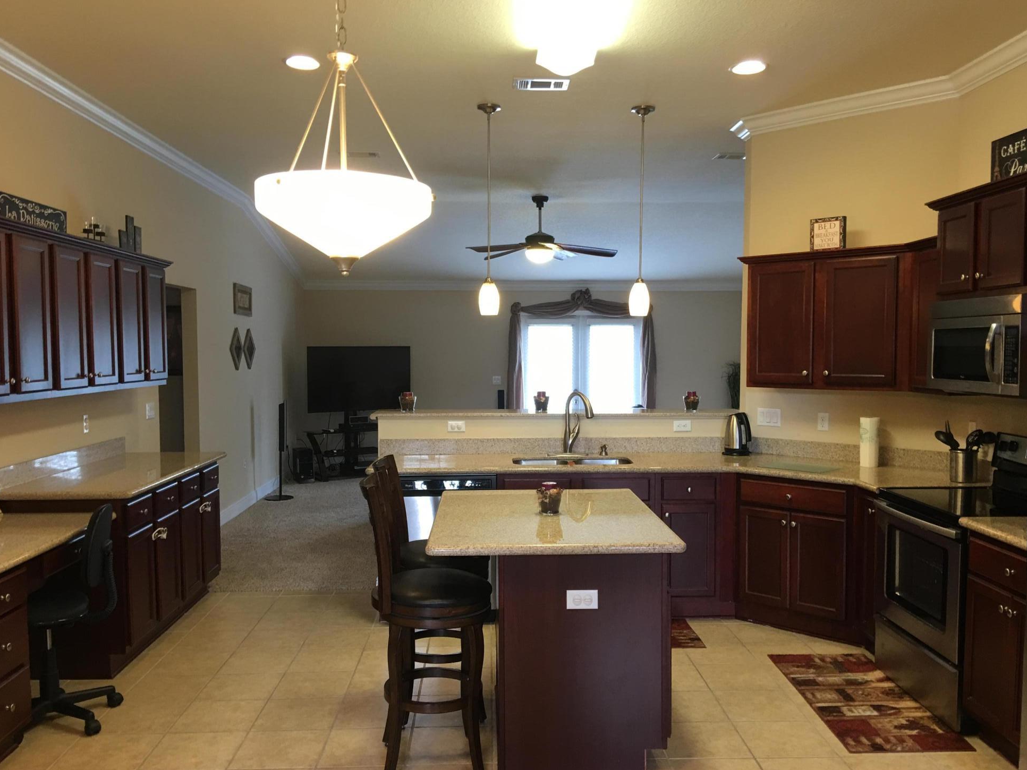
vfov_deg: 46.8
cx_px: 529
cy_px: 397
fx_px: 890
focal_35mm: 30
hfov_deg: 59.9
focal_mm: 4.15
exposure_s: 1/15
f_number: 2.2
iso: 40
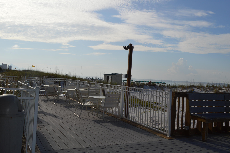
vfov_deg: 36.8
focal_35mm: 36
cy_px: 76
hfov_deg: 53.2
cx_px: 115
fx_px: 230
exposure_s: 1/200
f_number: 13
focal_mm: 24
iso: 100
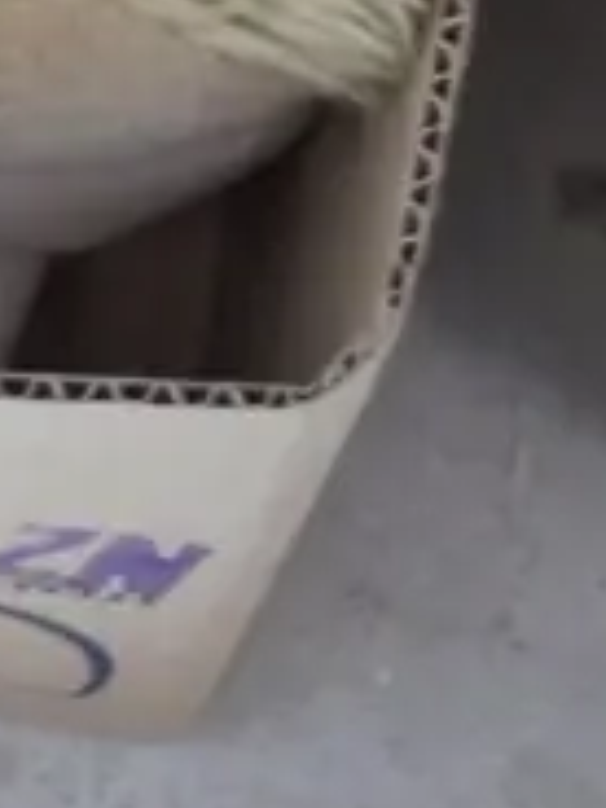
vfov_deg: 8.0
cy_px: -1322
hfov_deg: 6.4
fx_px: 5205
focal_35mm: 223
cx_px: -705
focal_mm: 20
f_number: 4.5
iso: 3200
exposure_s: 1/20
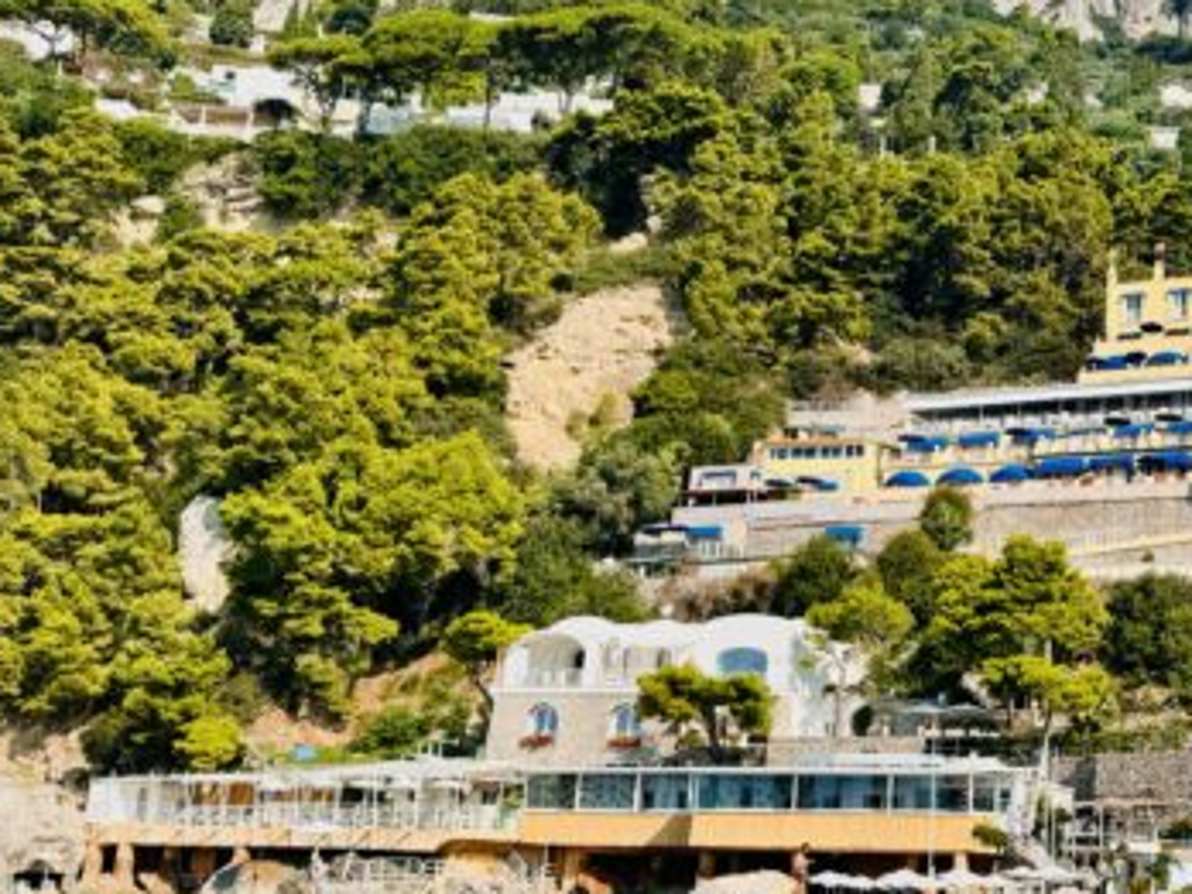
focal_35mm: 53
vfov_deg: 27.5
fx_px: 1825
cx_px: 1045
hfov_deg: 34.4
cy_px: 425
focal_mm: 6.76
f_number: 1.78
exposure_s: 1/4608
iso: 80
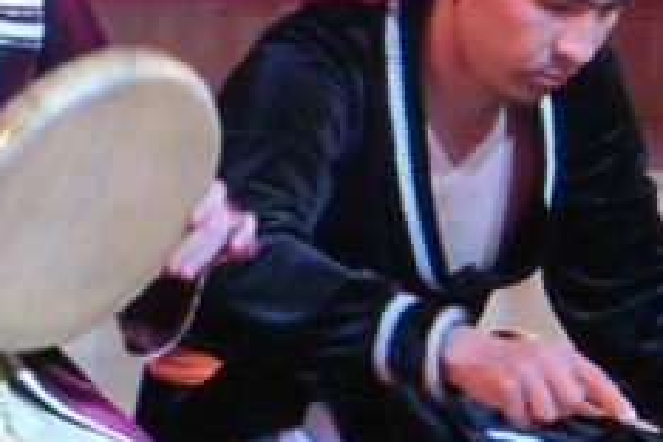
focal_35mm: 543
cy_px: 40
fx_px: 9999
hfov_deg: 3.8
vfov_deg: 2.5
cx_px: 725
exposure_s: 1/40
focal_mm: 34
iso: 800
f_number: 5.9
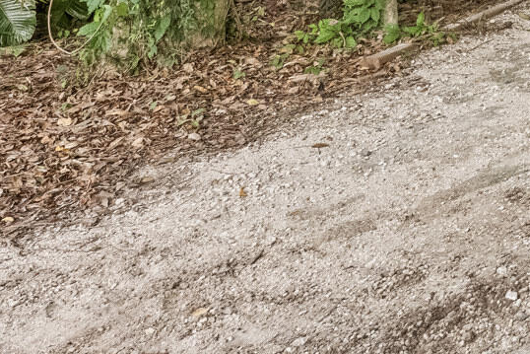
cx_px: 923
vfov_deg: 18.4
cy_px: -189
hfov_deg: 21.6
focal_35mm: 65
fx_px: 957
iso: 5000
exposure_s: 1/30
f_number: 8
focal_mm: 14
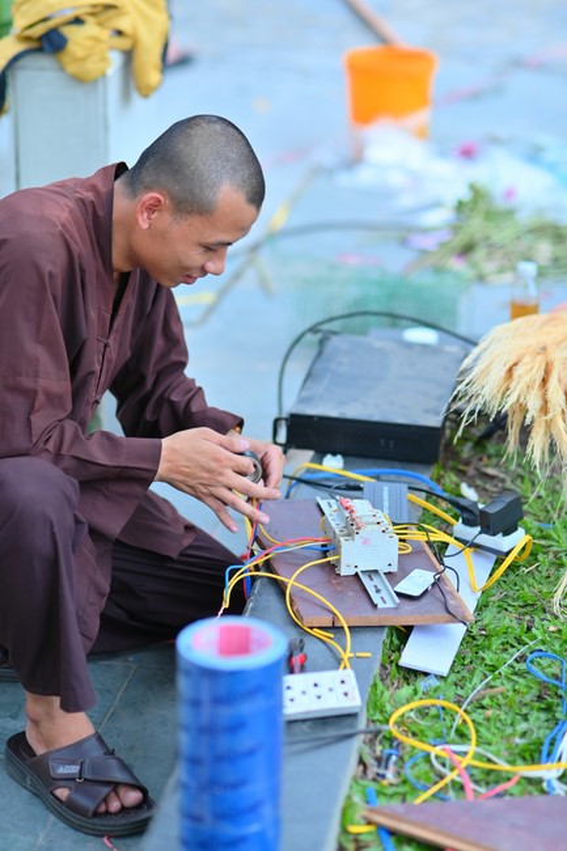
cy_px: 426
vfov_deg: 23.9
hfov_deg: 16.1
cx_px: 284
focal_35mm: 85
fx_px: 2009
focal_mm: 85
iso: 100
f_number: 2.5
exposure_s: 1/400
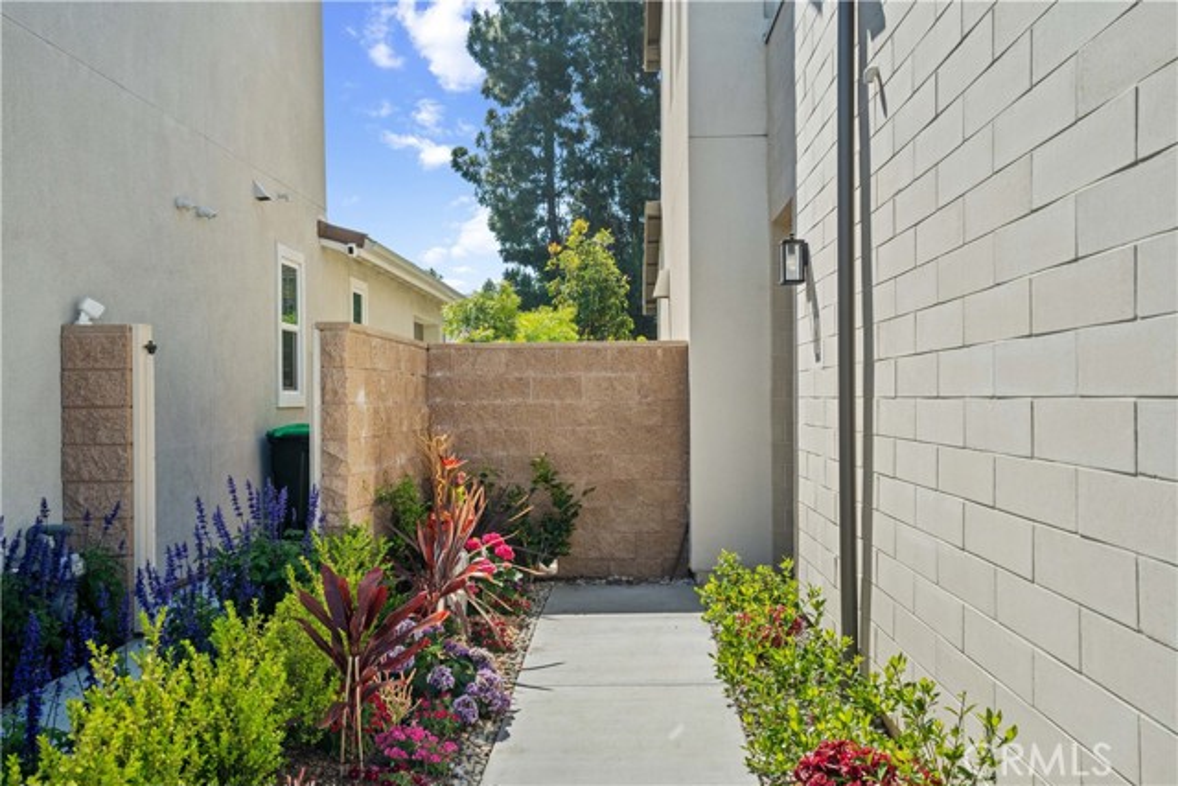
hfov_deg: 54.4
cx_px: 589
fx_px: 1145
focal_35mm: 35
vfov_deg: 37.9
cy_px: 393
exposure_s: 1/400
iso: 800
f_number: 11
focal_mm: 35
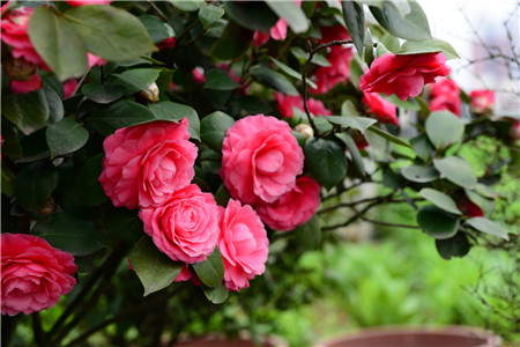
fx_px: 1011
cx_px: 260
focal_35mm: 70
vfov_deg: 19.5
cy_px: 174
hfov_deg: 28.8
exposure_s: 1/160
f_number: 6.3
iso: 100
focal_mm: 70
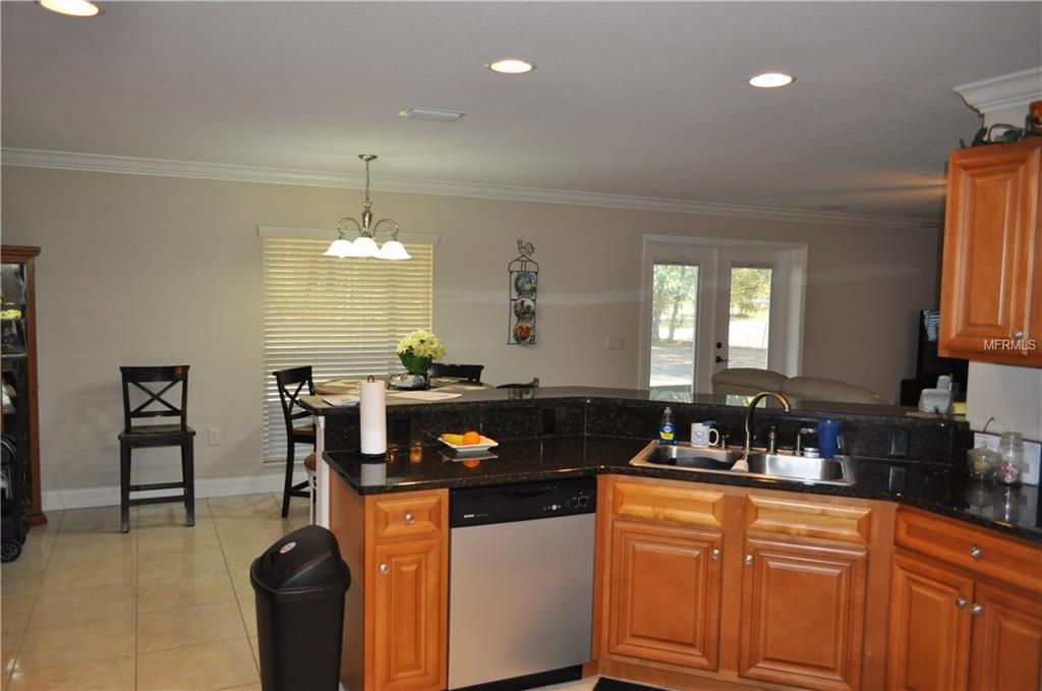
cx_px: 521
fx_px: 780
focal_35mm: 27
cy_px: 346
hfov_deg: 67.5
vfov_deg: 47.8
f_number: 3.5
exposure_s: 1/100
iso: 800
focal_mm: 18
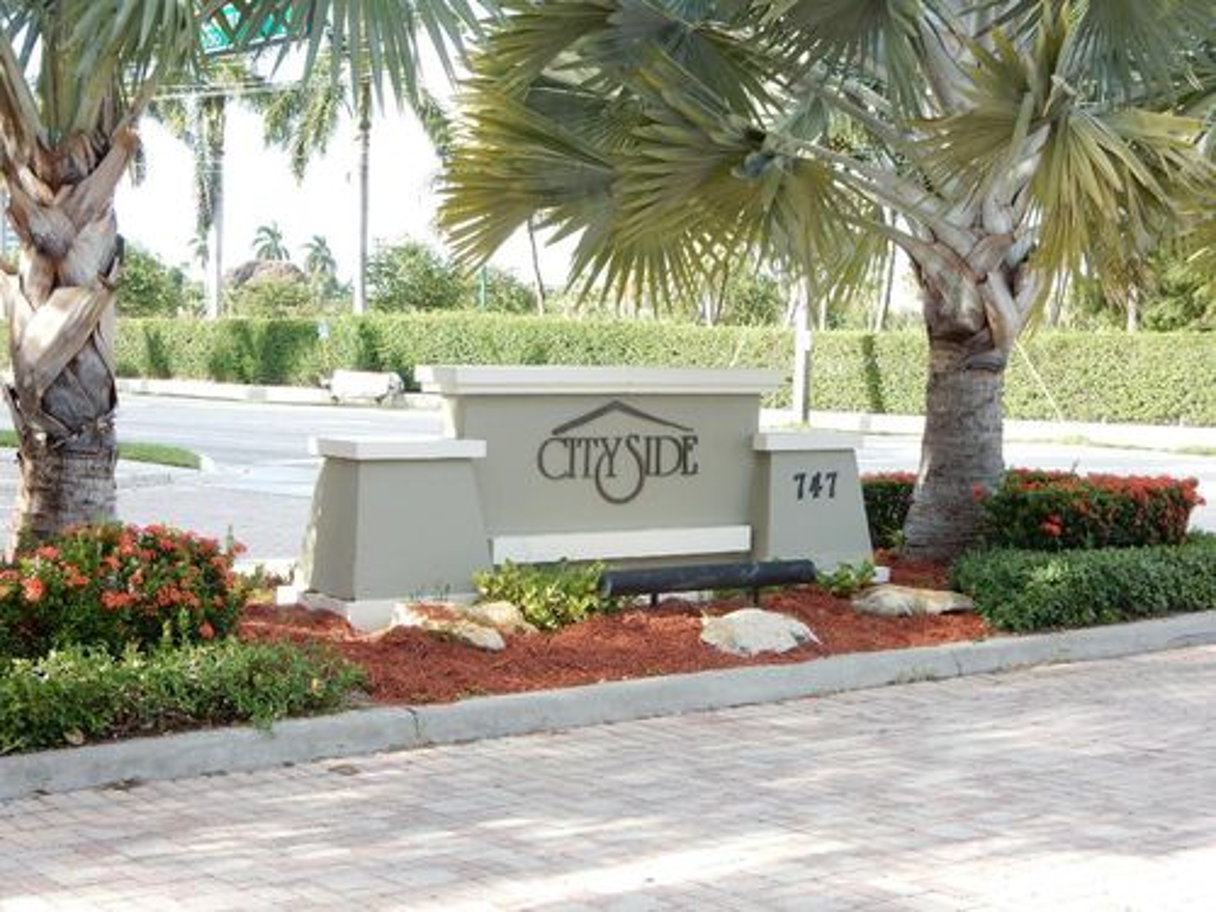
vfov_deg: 24.4
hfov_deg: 32.2
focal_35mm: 60
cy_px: 456
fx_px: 2108
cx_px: 608
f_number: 4.5
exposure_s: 1/125
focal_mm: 10.7
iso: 125
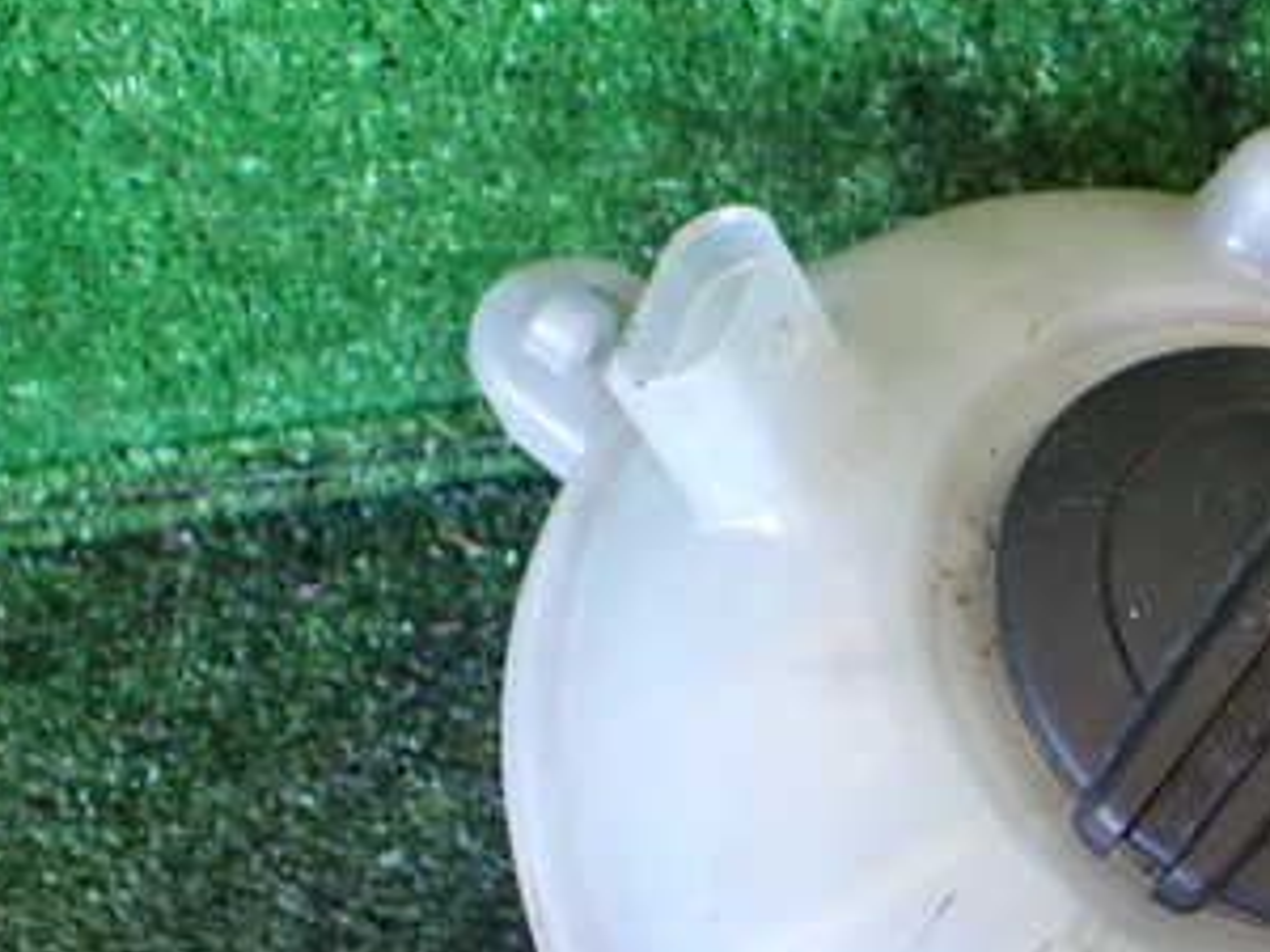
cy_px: 724
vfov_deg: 24.1
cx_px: 1143
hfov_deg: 30.7
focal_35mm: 60
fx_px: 2201
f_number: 2.3
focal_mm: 5.4
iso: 800
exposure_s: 1/80
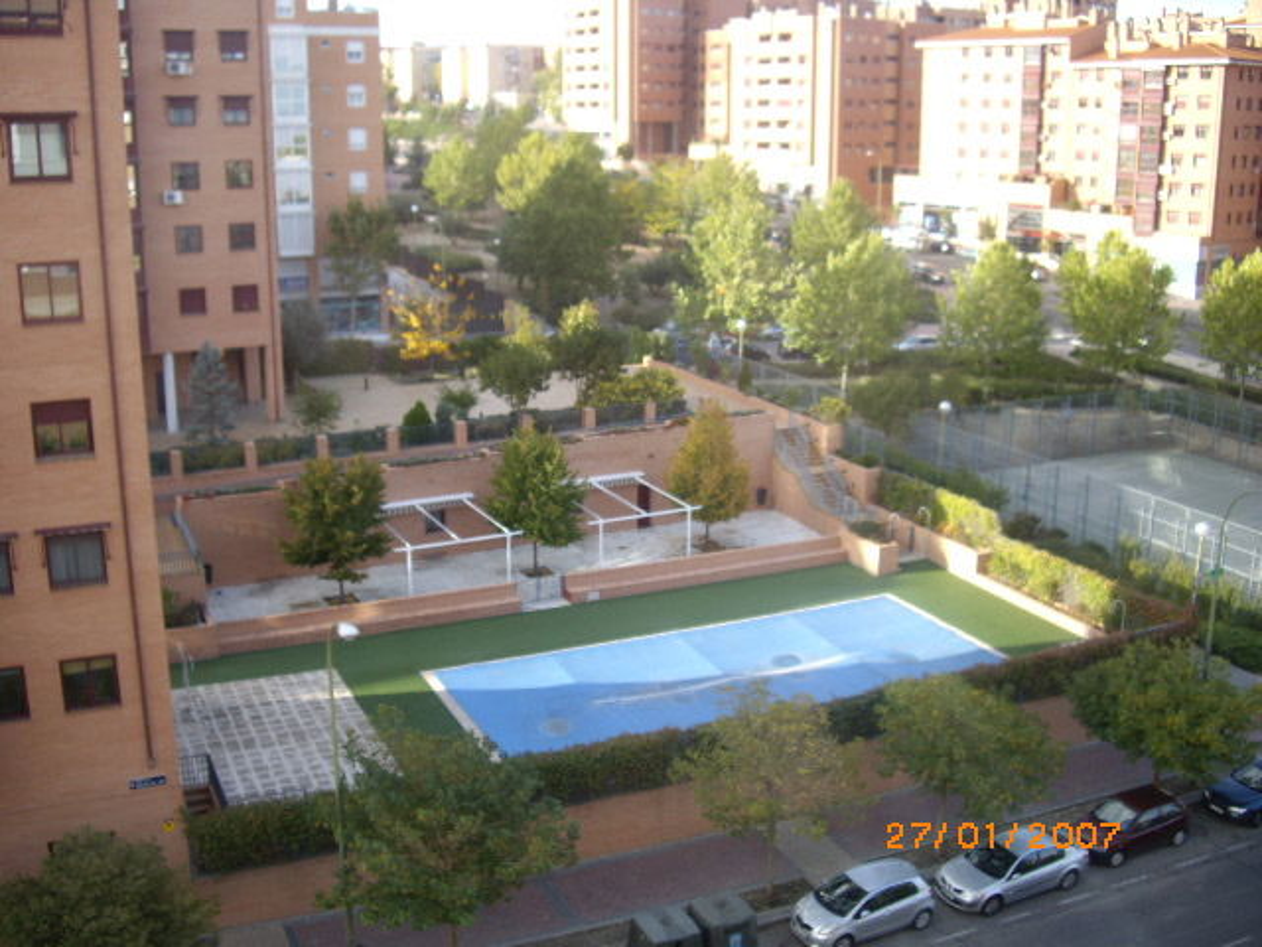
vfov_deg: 37.7
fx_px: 1385
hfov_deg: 49.0
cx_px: 631
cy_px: 474
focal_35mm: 38
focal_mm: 7.9
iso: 100
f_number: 2.8
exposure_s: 1/160
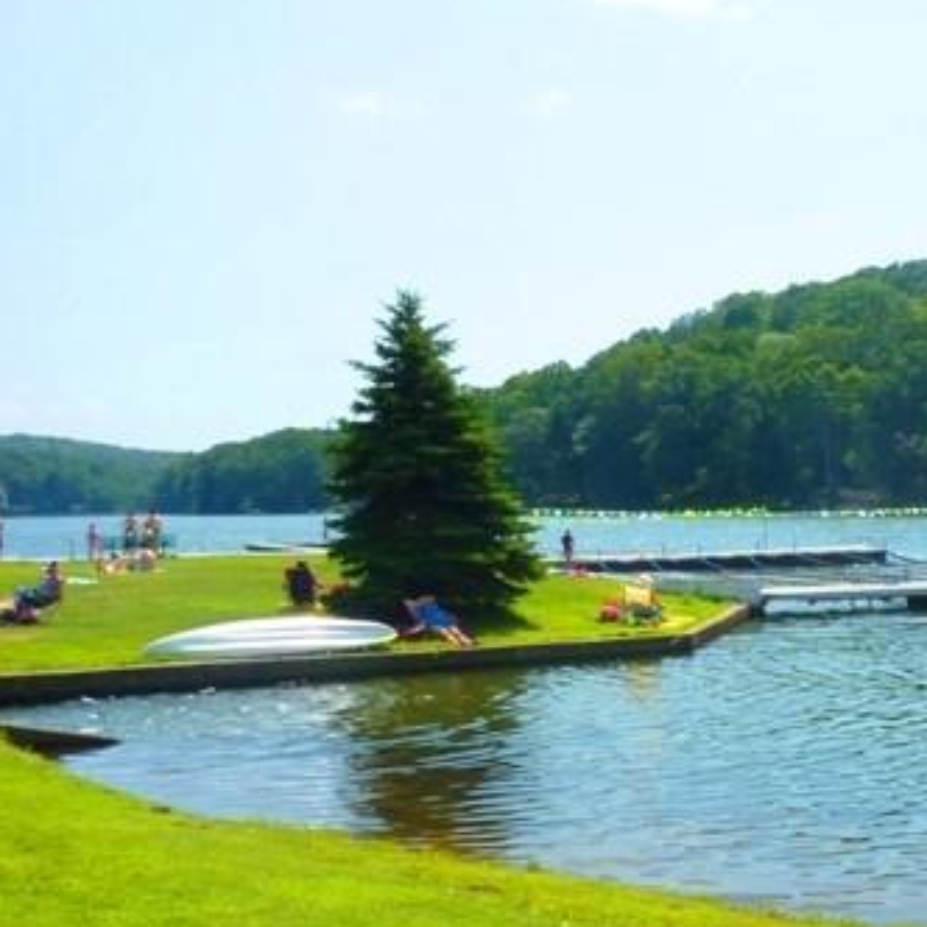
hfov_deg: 26.1
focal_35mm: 63
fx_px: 1909
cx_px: 885
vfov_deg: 27.2
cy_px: 584
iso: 80
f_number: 4.5
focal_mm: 6.1
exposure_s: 1/500
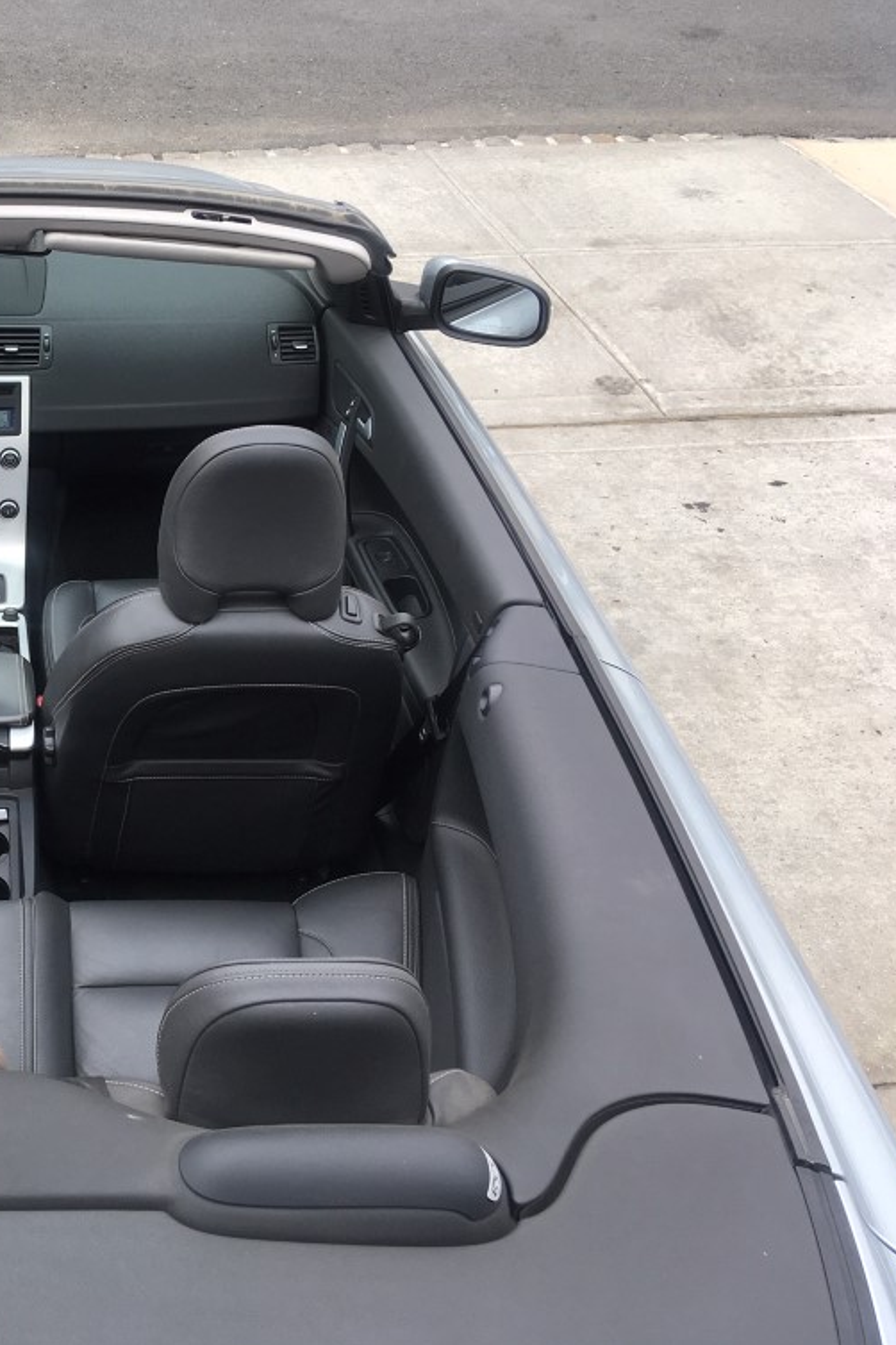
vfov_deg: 47.4
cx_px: 4
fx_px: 1531
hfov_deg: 30.4
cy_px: 682
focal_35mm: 41
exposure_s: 1/169
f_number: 2.2
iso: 25
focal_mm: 4.15
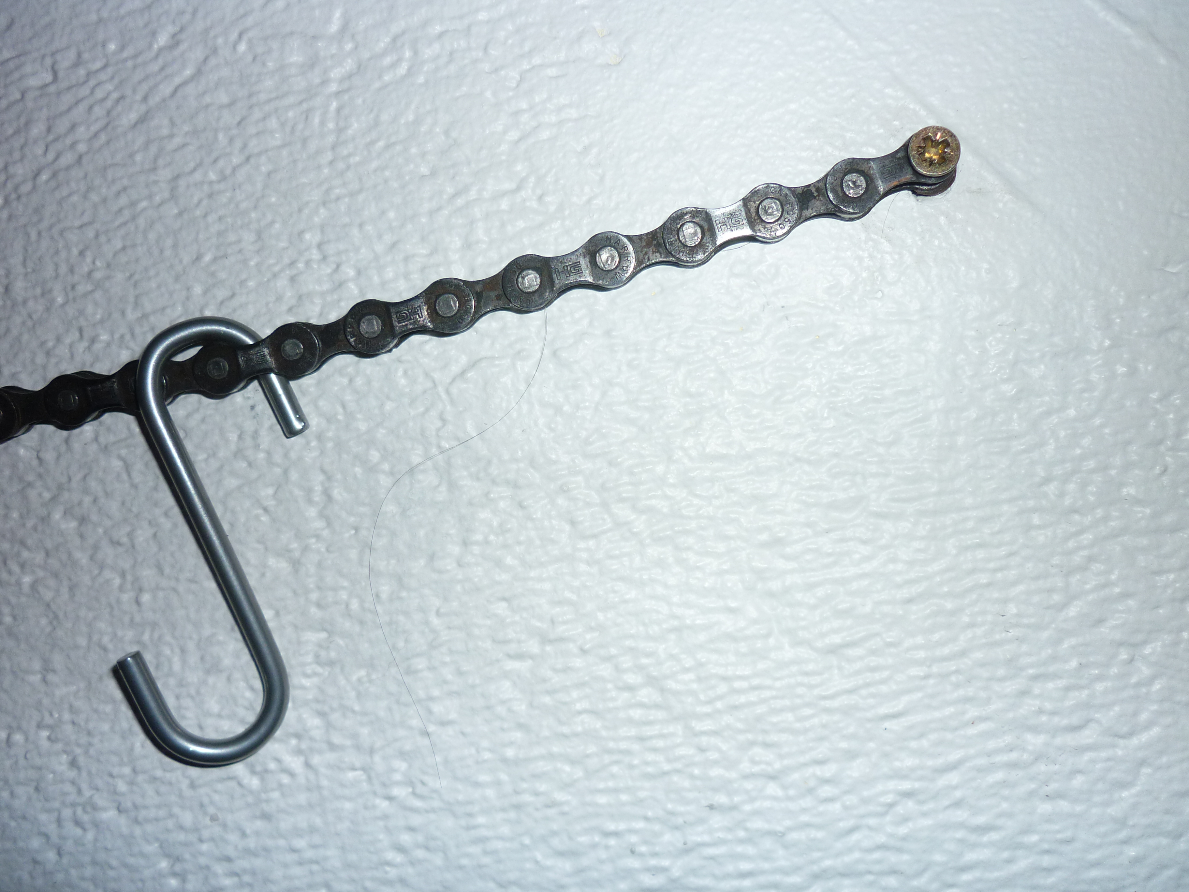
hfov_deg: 55.4
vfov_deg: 42.9
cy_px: 446
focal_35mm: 33
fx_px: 1133
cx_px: 594
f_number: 2.8
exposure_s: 1/60
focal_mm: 5.5
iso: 100
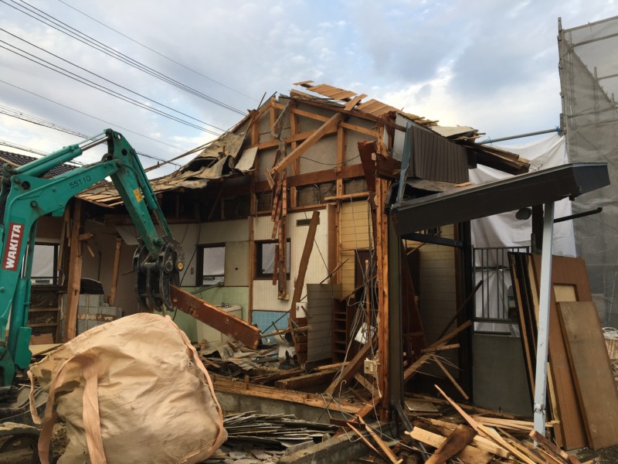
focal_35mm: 29
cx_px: 309
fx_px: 518
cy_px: 232
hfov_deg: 61.7
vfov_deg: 48.2
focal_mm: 4.15
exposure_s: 1/166
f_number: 2.2
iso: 25
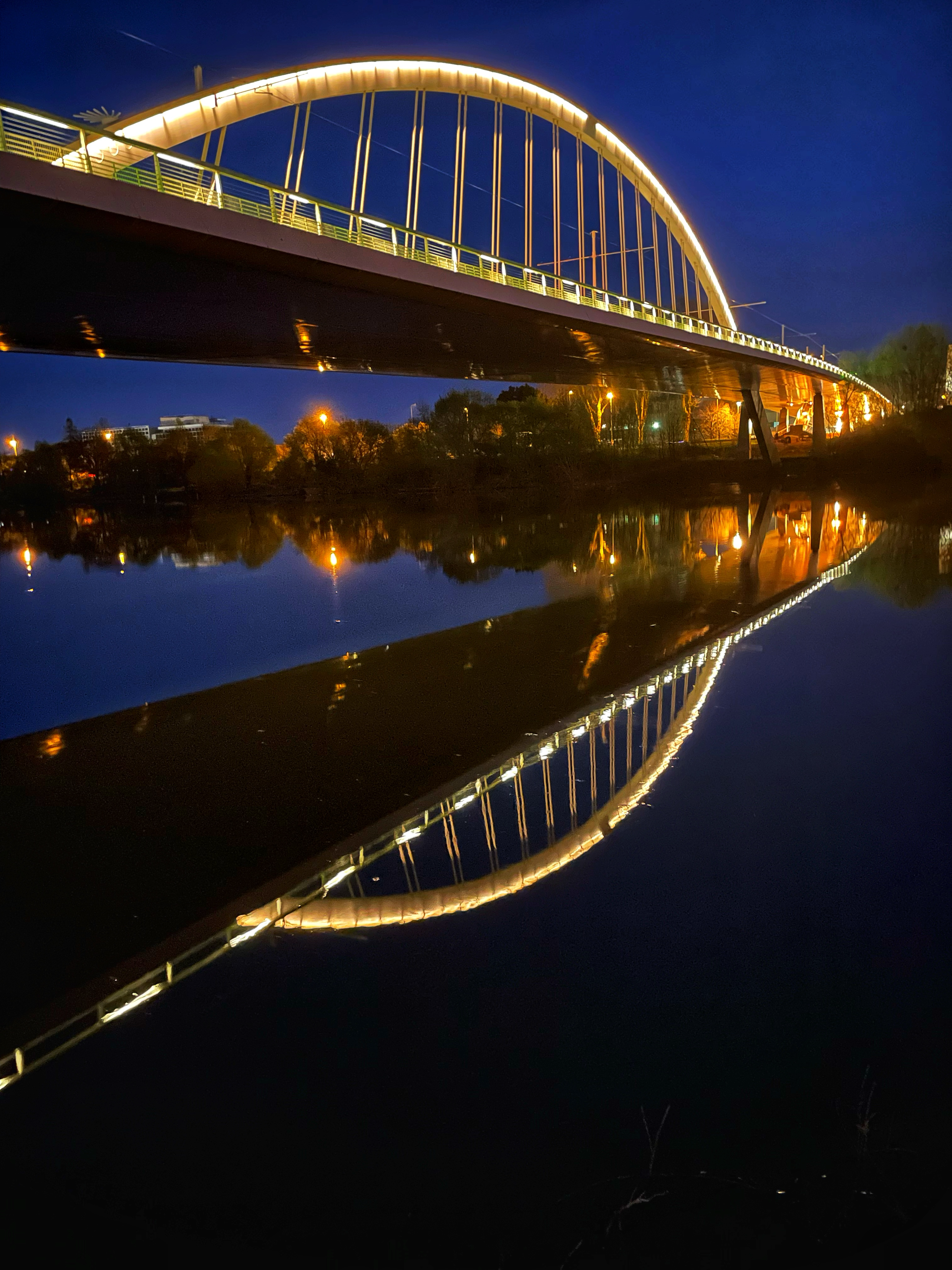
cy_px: 635
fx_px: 953
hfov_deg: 53.1
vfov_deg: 67.3
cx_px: 476
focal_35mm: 26
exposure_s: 1/4
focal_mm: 4.2
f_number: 1.6
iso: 1250
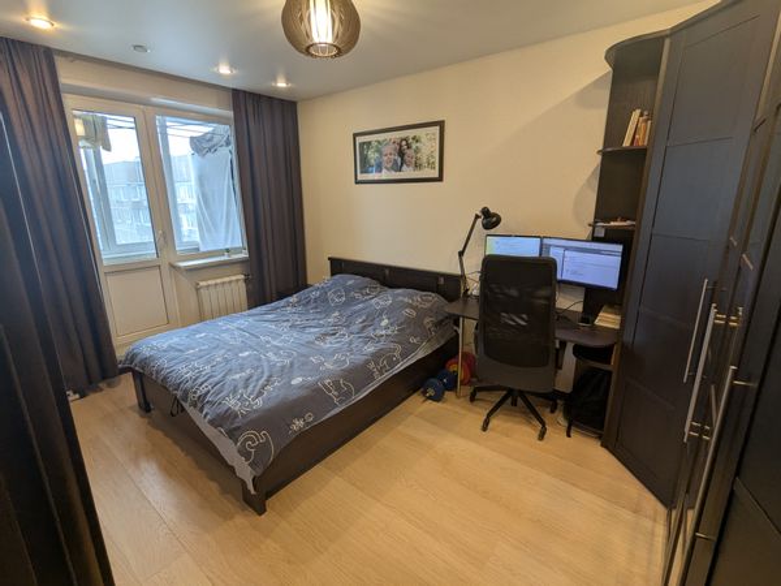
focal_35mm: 16
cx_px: 390
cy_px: 293
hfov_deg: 94.5
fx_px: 361
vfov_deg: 78.1
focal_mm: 2.35
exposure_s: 1/50
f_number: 2.2
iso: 59
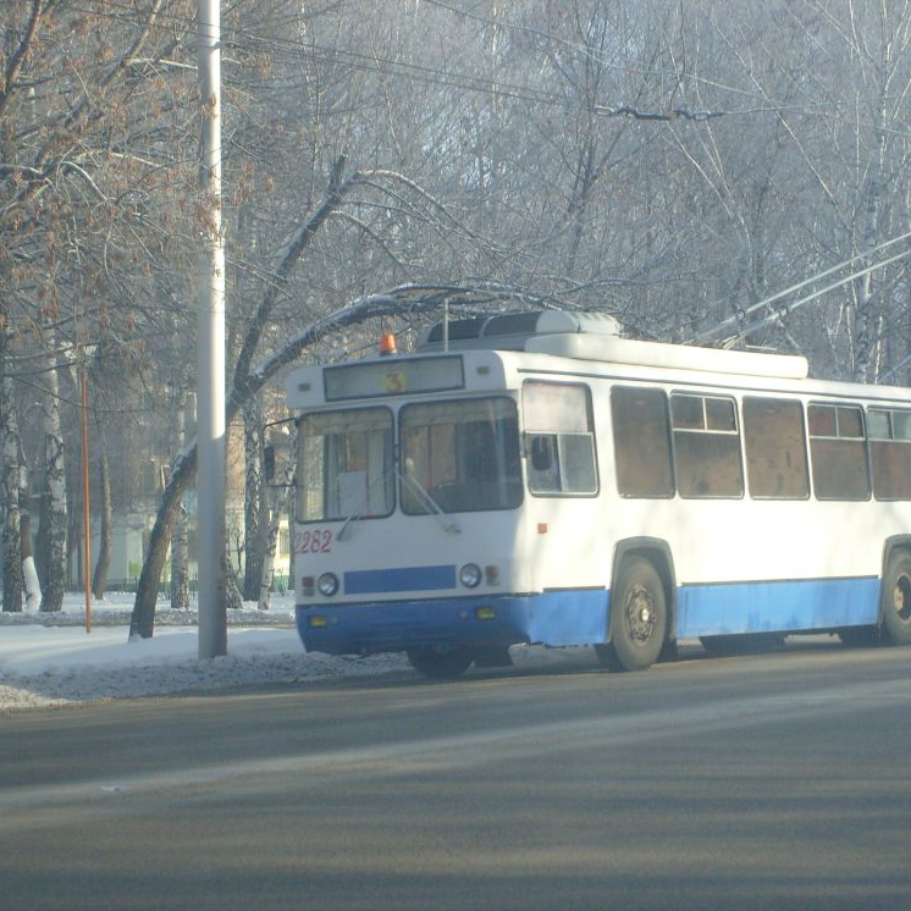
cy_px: 454
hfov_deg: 16.0
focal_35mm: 109
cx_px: 565
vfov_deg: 16.0
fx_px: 3245
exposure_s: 1/250
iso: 80
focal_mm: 15.5
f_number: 4.6
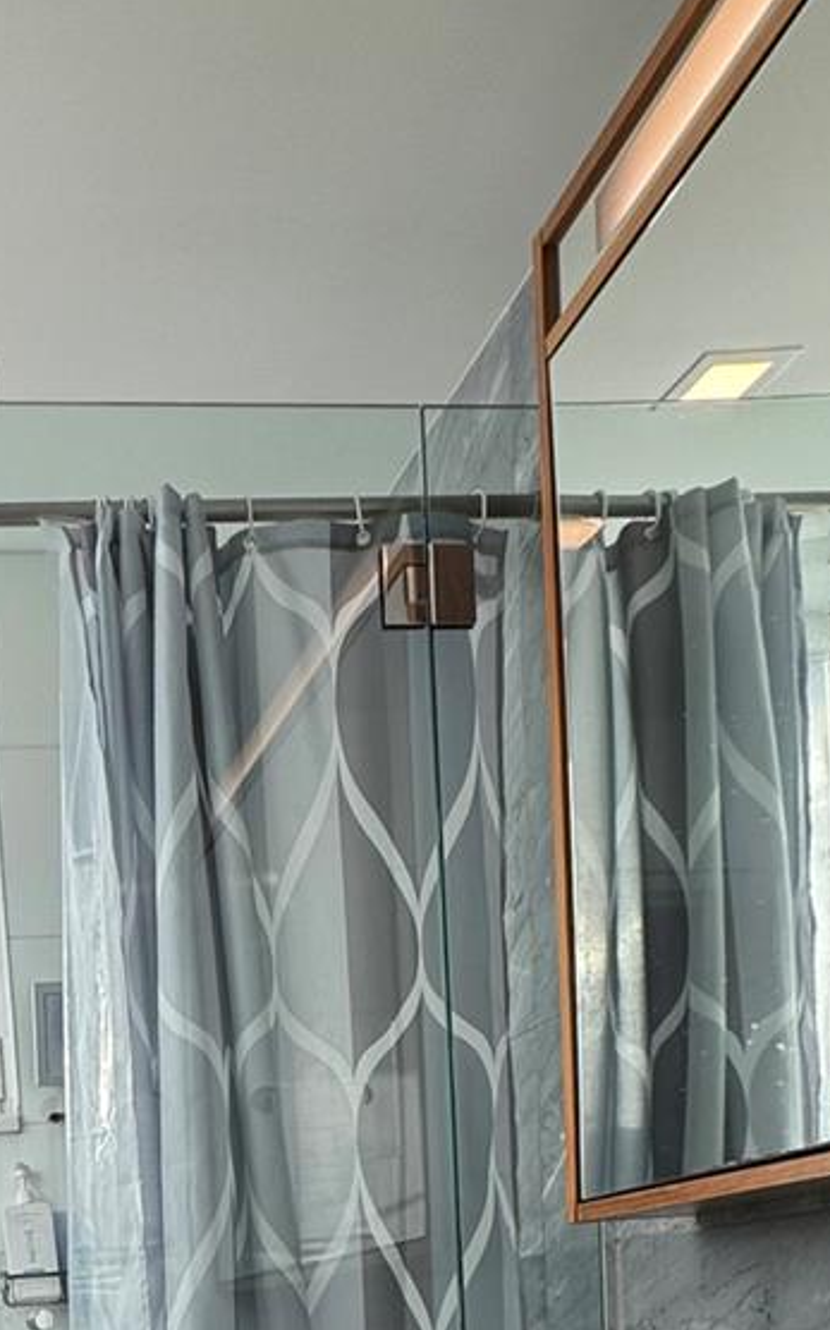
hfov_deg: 29.4
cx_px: 24
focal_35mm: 41
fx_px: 1485
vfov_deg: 38.6
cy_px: 1509
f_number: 2.2
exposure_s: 1/99
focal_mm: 2.22
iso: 50
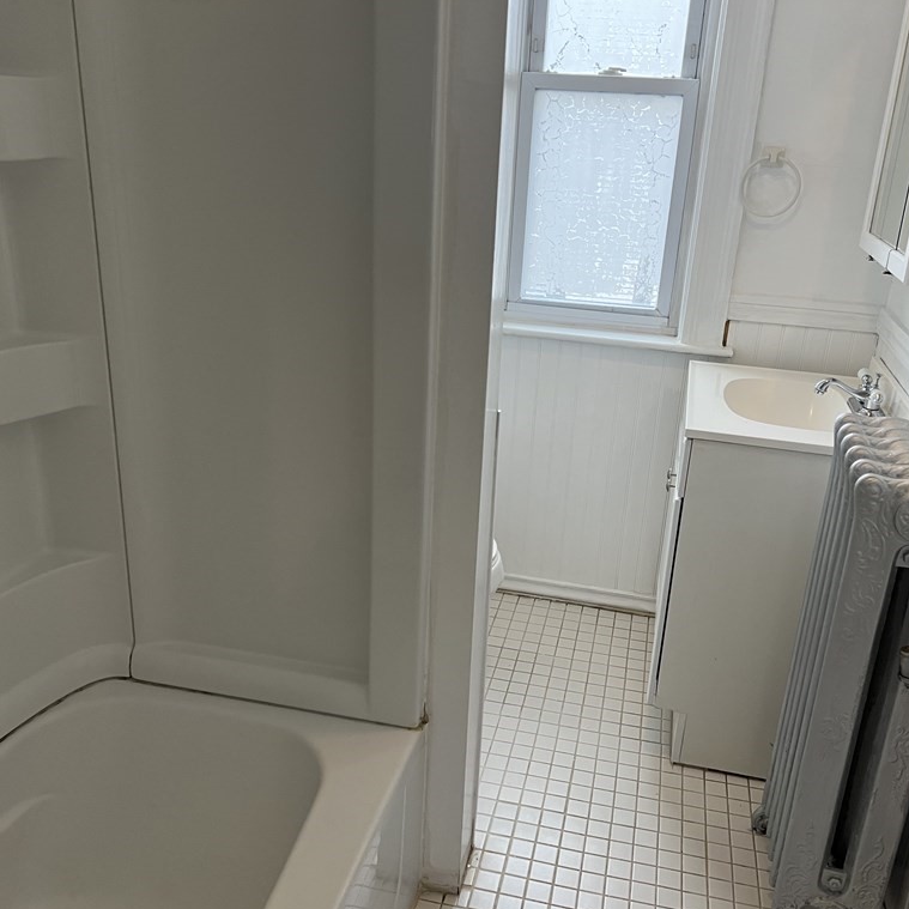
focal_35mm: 31
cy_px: 455
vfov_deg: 52.5
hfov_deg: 52.5
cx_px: 479
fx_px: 921
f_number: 1.5
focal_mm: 5.7
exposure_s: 1/60
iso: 80
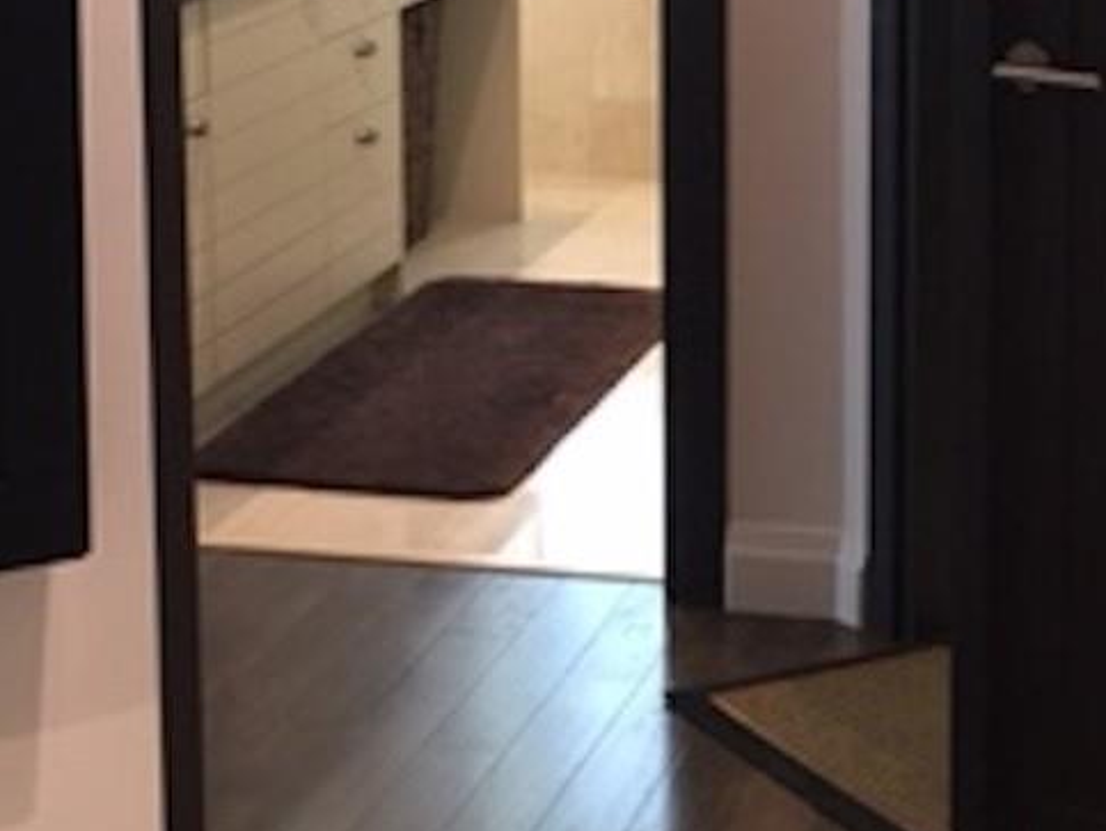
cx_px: 566
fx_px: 3070
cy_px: 92
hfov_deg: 20.4
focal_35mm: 96
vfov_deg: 15.3
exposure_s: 1/15
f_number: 2.2
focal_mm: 4.15
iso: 50
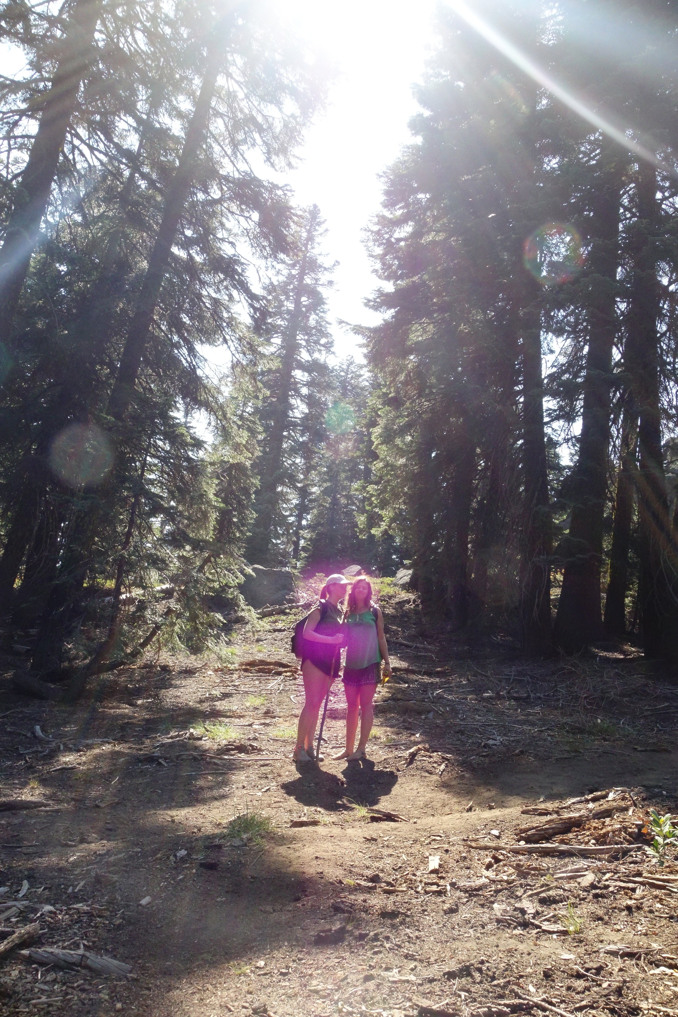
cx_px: 339
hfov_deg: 43.6
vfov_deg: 61.9
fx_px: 847
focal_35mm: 30
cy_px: 508
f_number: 8
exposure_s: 1/200
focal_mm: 11.18
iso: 800
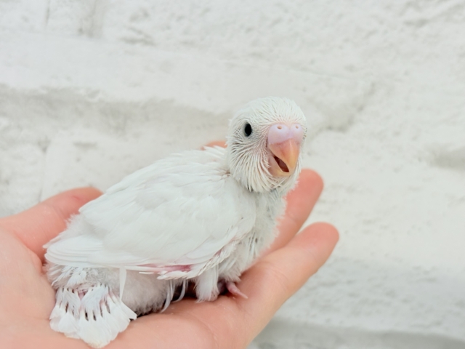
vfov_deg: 28.0
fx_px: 699
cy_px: 174
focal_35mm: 52
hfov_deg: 36.8
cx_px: 232
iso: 80
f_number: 1.6
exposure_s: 1/100
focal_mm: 5.96
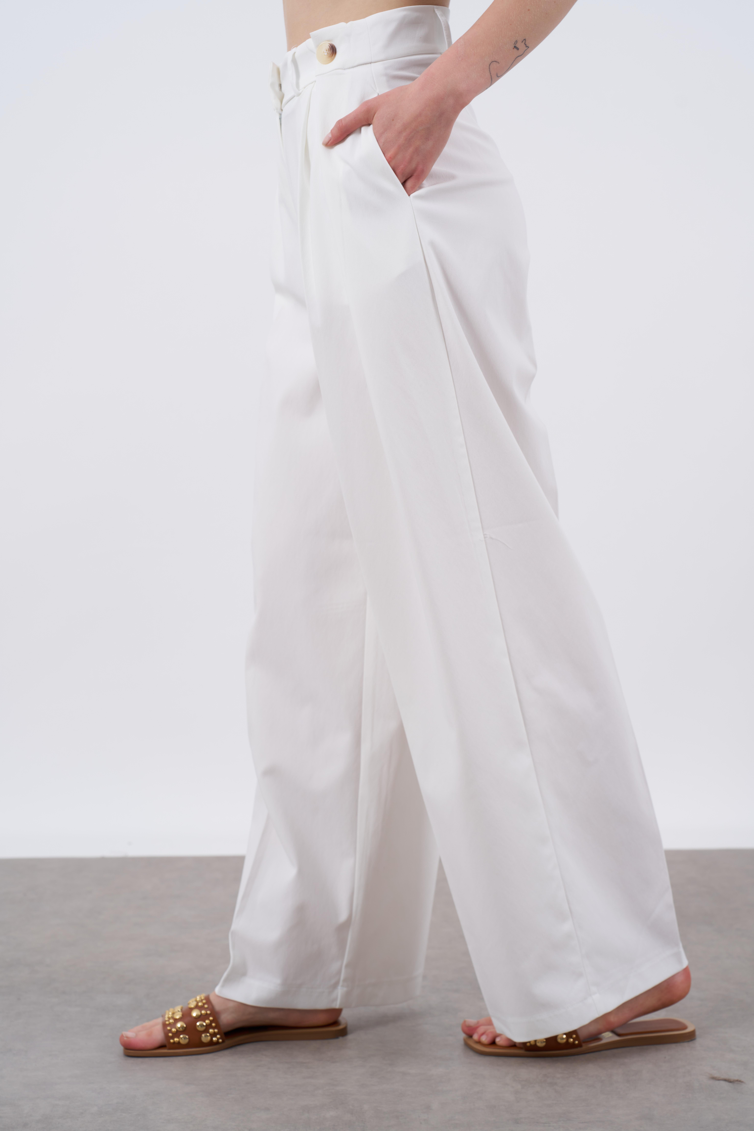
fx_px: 2042
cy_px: 566
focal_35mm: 65
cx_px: 377
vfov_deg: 31.0
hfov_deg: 20.9
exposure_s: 1/160
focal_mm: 65
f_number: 7.1
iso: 125
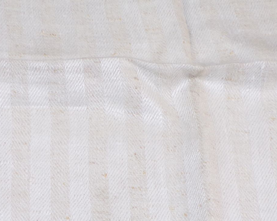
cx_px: 102
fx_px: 516
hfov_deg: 29.9
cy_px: 199
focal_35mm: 63
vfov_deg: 23.6
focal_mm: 5.8
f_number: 3.2
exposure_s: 1/42
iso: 80
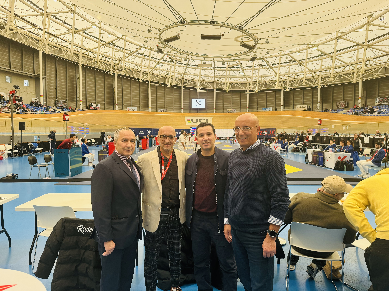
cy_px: 146
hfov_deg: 71.6
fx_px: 270
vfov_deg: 56.8
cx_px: 194
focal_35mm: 24
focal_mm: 6.76
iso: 100
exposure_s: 1/121
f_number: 1.78
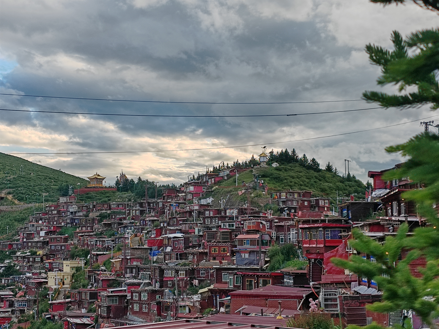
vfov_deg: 20.2
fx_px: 926
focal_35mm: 73
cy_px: 164
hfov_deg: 26.7
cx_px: 220
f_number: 1.8
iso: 50
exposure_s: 1/390
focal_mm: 6.14
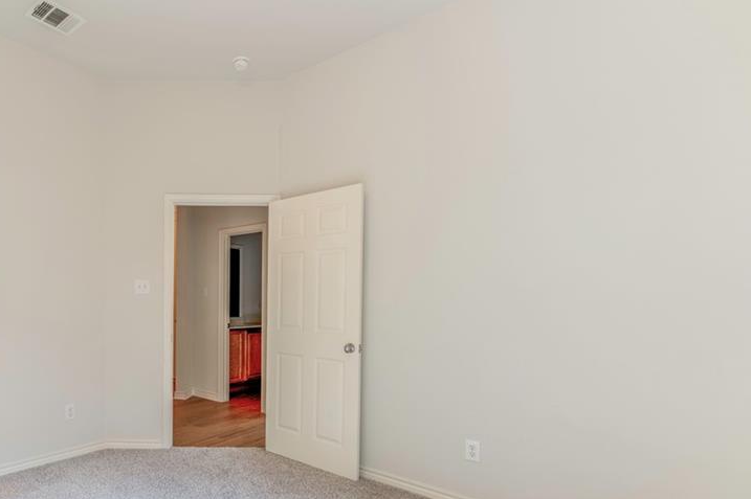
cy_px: 305
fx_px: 417
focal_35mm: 20
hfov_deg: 79.9
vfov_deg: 61.2
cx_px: 224
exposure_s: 1/125
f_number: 4.5
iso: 320
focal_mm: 14
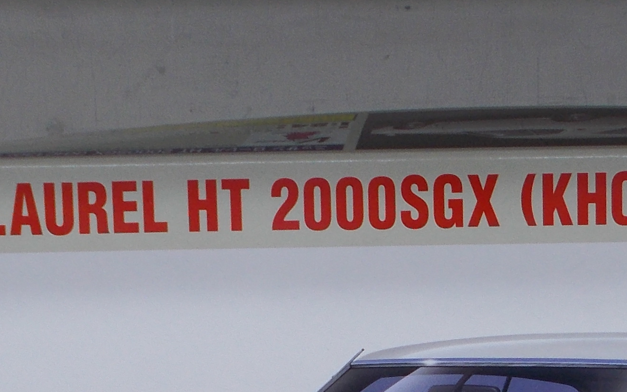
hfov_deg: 21.4
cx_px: 482
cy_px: 546
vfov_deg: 13.0
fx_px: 1640
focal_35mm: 96
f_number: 3.2
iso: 80
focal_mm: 4.6
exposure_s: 1/25
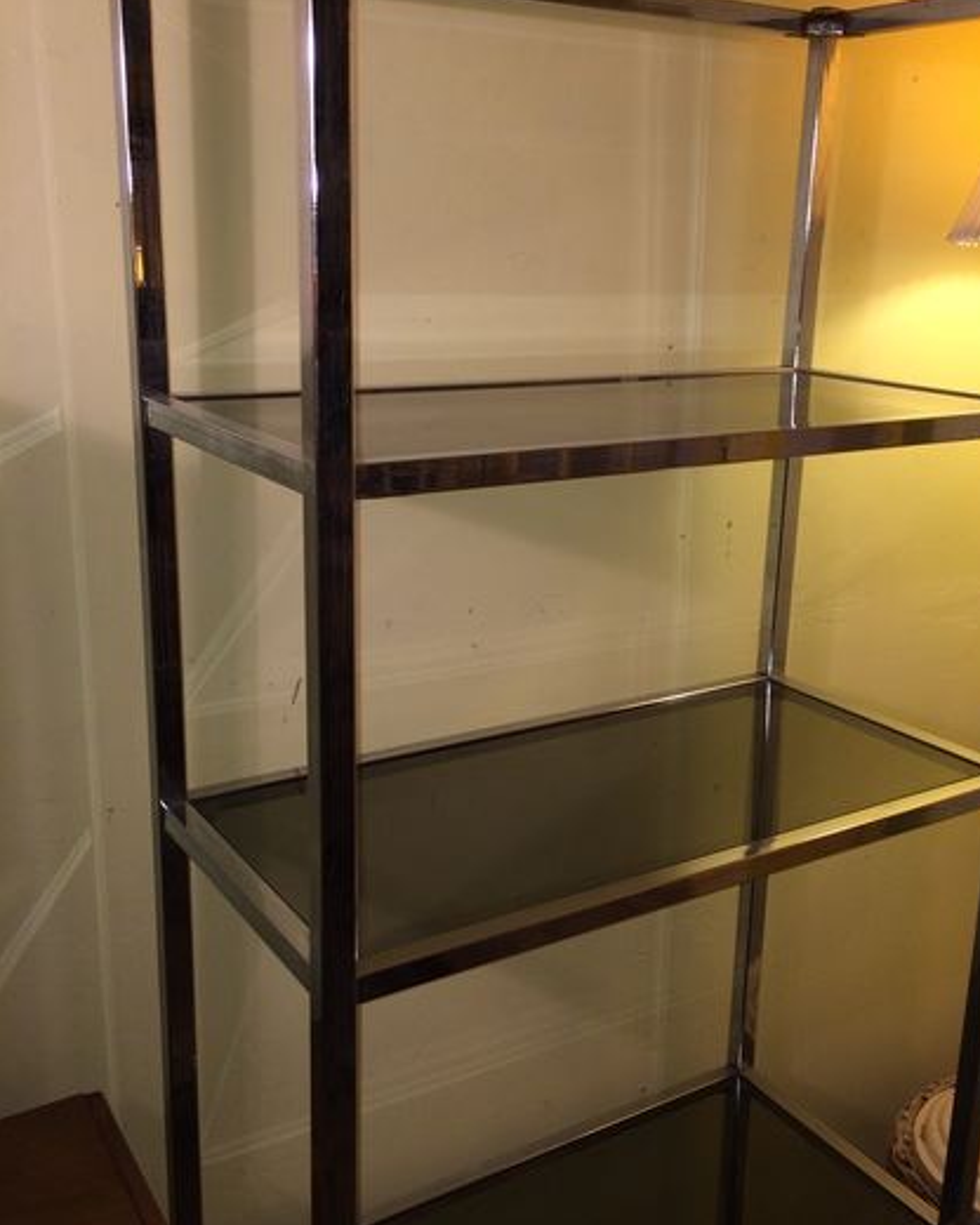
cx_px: 594
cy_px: 595
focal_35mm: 38
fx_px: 1378
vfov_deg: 47.9
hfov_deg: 39.0
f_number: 2.2
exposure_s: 1/30
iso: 40
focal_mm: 4.12
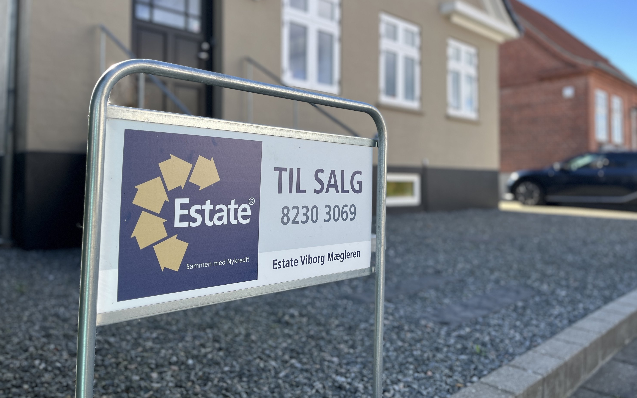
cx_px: 323
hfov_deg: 66.5
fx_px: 486
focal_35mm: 28
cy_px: 158
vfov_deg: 44.3
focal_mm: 5.1
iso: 50
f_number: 1.6
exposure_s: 1/1000
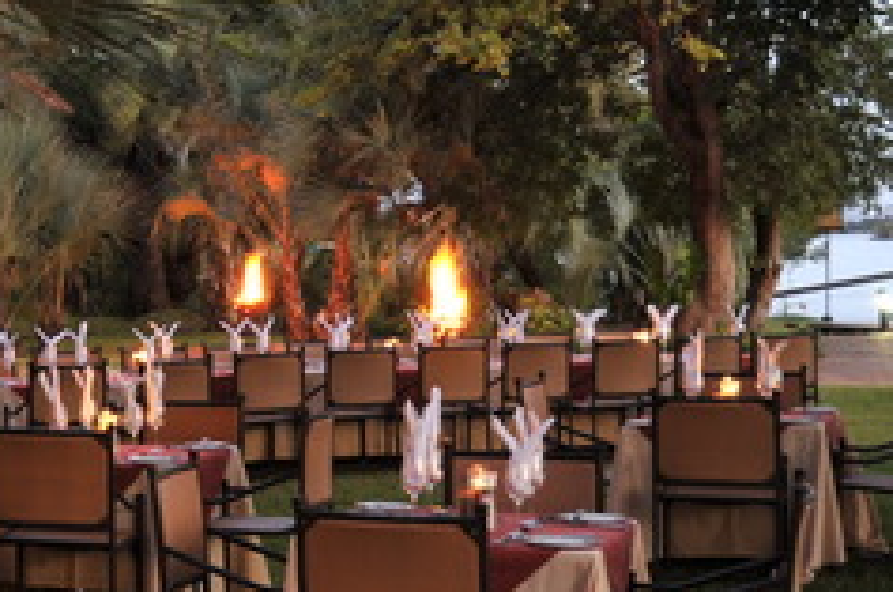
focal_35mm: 98
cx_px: -215
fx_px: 2426
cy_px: 155
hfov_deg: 19.5
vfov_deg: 13.9
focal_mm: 29
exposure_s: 1
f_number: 4.5
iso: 200
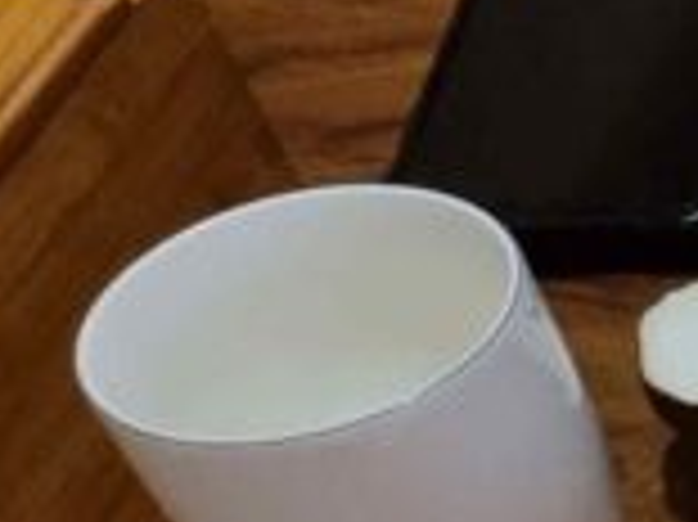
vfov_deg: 8.5
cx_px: 2265
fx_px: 3204
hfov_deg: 9.2
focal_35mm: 159
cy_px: 1242
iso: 500
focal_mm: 6.7
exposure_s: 1/40
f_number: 1.8
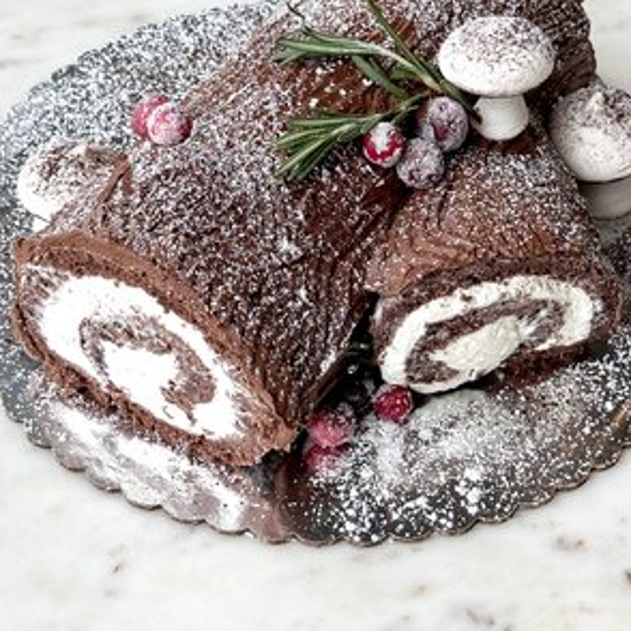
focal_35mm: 77
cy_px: 252
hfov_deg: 22.5
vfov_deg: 22.4
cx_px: 341
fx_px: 1588
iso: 64
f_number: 1.78
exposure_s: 1/111
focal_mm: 6.76
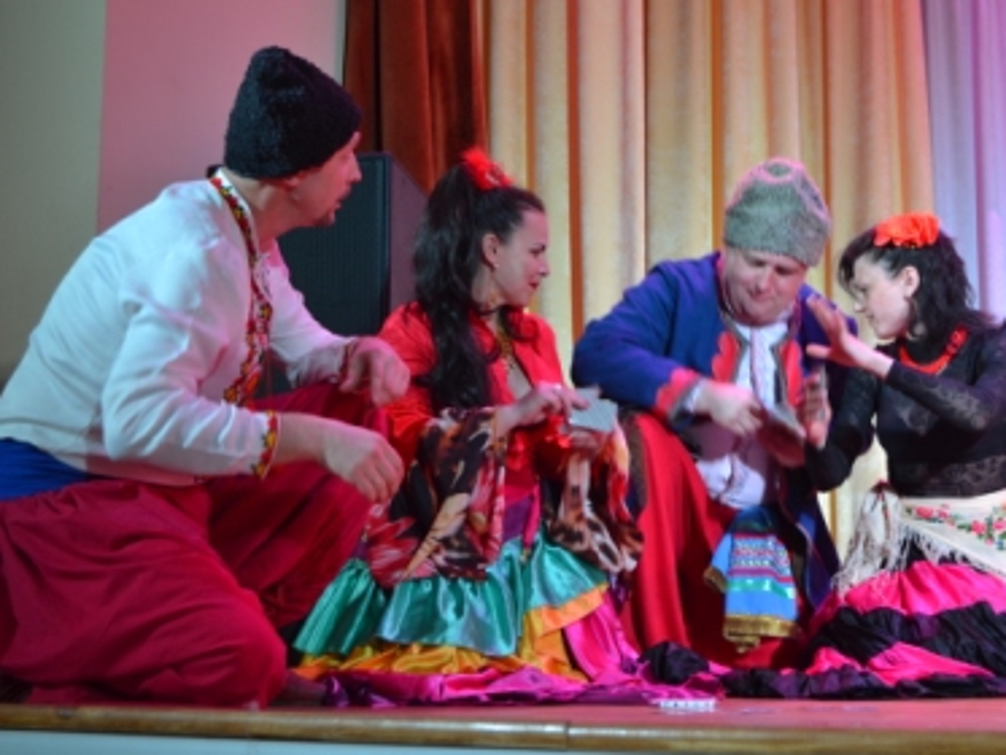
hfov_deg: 31.8
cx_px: 599
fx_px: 1761
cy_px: 365
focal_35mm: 61
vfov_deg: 24.2
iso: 450
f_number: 5
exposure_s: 1/15
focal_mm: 35
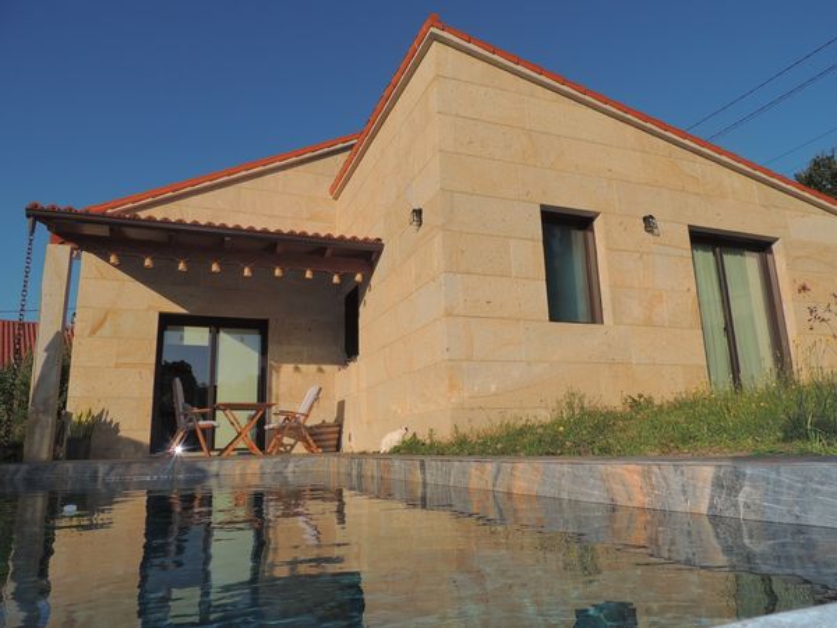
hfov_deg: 71.6
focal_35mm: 24
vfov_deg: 56.8
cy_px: 314
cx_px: 418
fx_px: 580
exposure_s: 1/1600
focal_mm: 4.3
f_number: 3.7
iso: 100
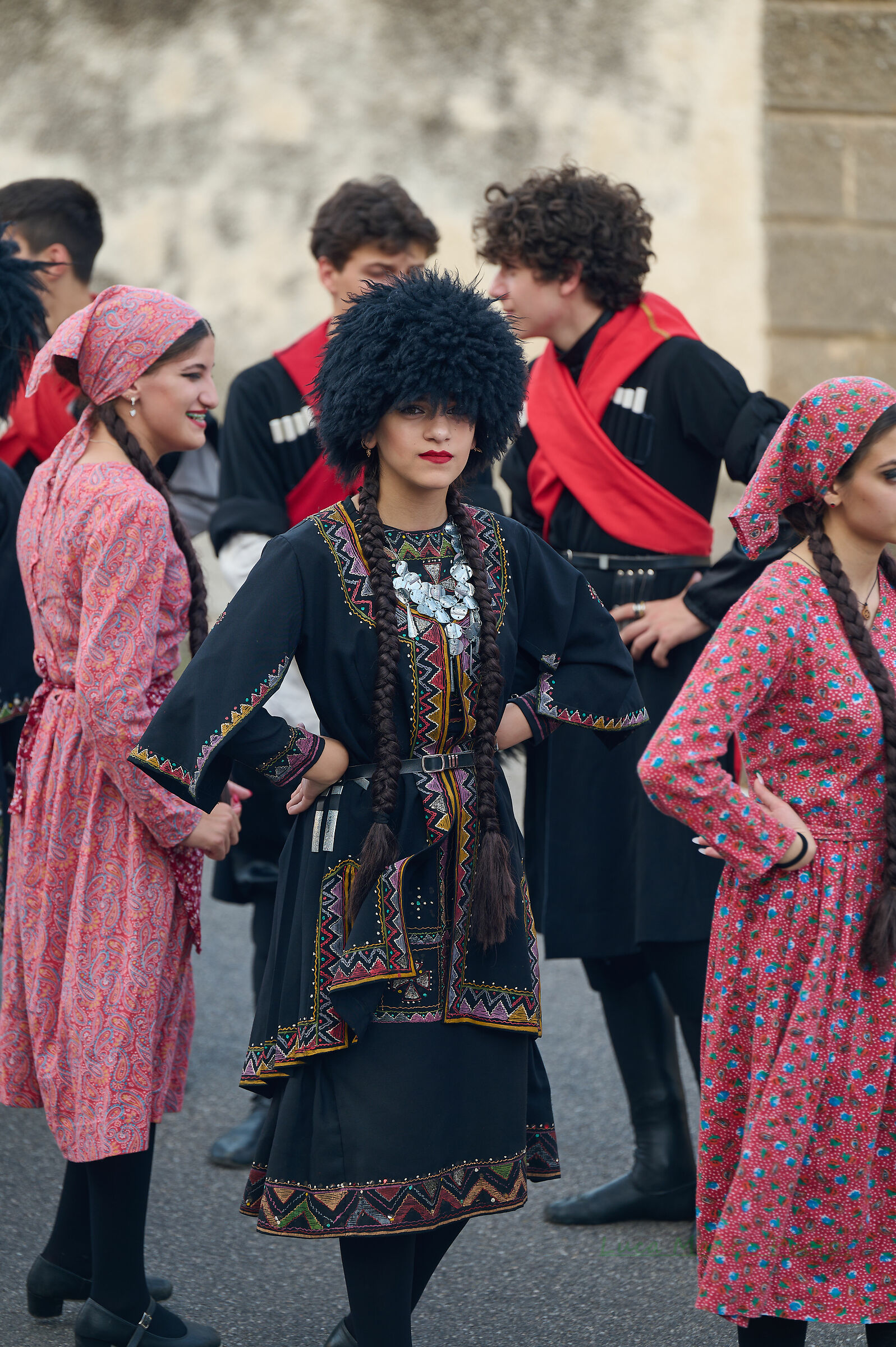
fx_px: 7476
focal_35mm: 200
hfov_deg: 6.9
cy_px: 674
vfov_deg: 10.3
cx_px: 448
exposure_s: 1/250
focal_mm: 200
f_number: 3.3
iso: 100
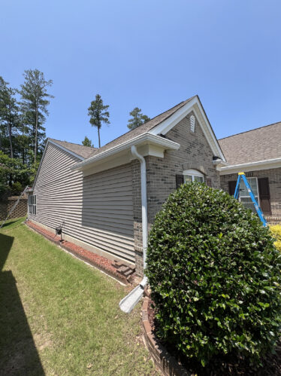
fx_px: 141
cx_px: 140
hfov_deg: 89.9
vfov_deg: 106.2
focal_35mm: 13
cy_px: 188
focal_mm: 1.57
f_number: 1.8
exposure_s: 1/968
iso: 32
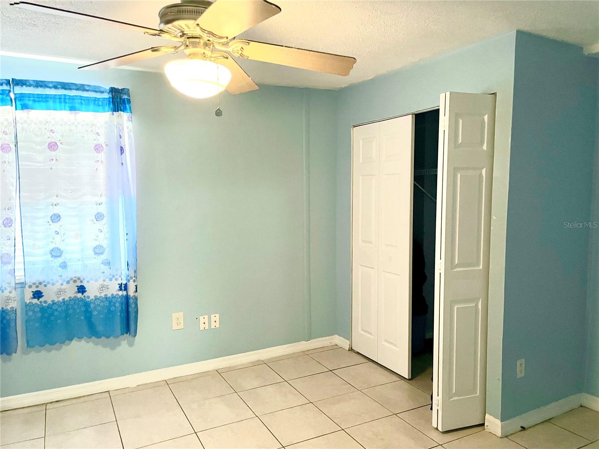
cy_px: 224
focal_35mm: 26
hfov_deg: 67.3
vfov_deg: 53.1
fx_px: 450
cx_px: 300
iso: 320
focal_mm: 4.2
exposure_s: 1/60
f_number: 1.6
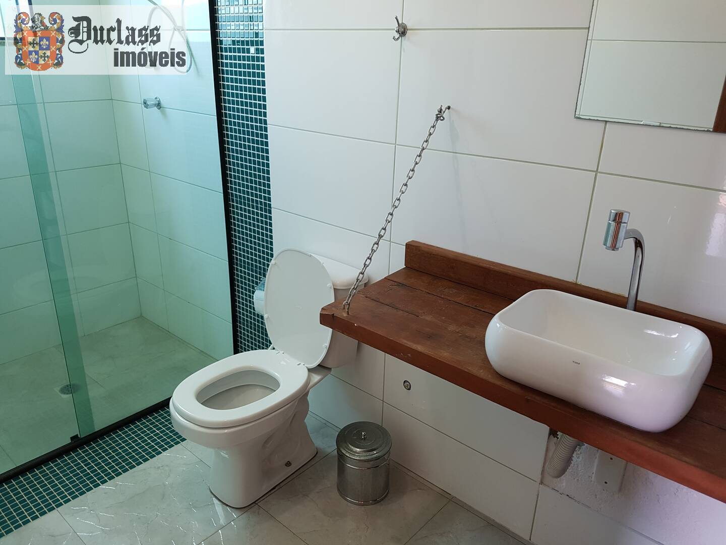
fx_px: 545
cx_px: 363
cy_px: 272
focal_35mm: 26
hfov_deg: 67.3
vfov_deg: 53.1
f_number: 1.7
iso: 80
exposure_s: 1/60
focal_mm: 4.2
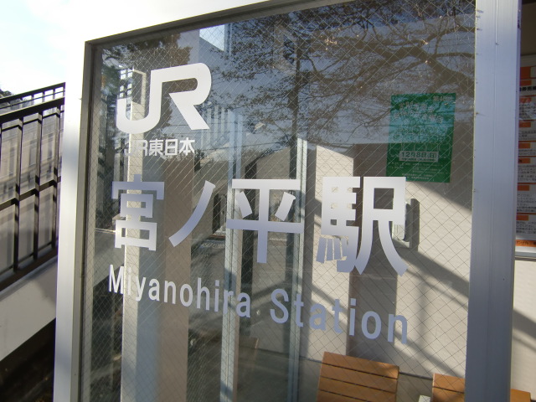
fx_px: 434
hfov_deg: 63.4
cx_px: 268
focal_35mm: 28
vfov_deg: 49.7
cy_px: 201
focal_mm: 4.9
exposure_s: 1/640
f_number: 2.6
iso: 64
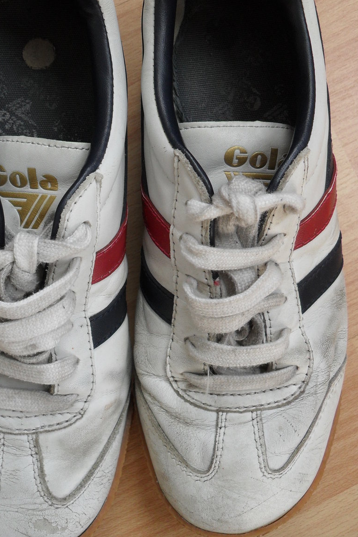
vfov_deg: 46.3
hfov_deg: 31.8
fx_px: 626
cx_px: 138
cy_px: 234
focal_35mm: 42
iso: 100
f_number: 2.8
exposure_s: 1/90
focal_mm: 6.2
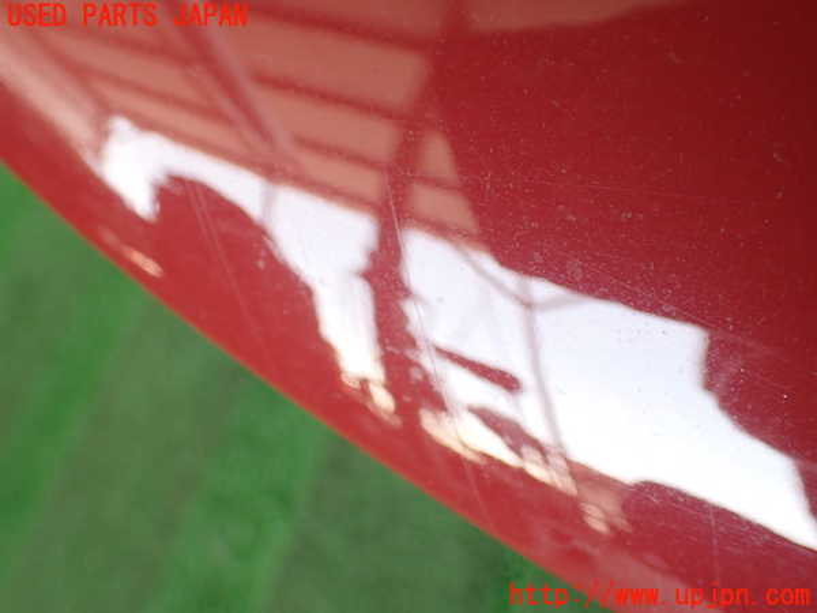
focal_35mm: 32
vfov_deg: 44.2
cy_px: 306
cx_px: 408
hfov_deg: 56.8
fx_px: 755
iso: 200
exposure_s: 1/50
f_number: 2.4
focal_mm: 5.79
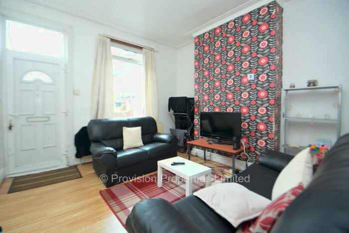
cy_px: 116
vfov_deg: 77.4
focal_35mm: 15
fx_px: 146
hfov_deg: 100.3
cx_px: 174
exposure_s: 1/30
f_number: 3.5
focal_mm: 10
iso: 800
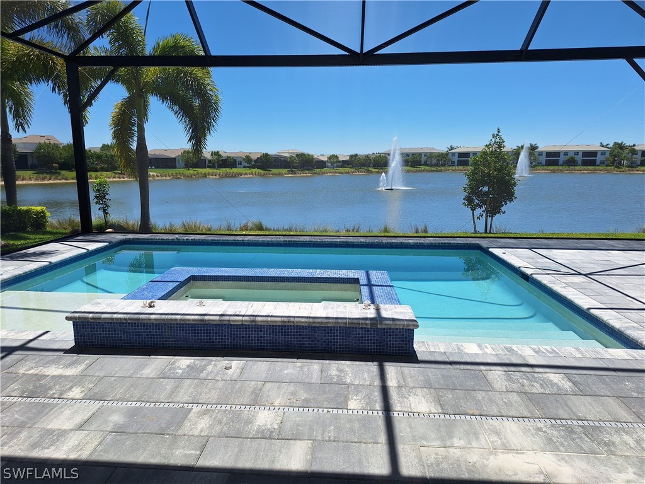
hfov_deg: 73.9
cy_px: 242
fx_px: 429
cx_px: 322
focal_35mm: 23
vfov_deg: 58.9
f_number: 1.8
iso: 40
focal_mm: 5.54
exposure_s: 1/1667
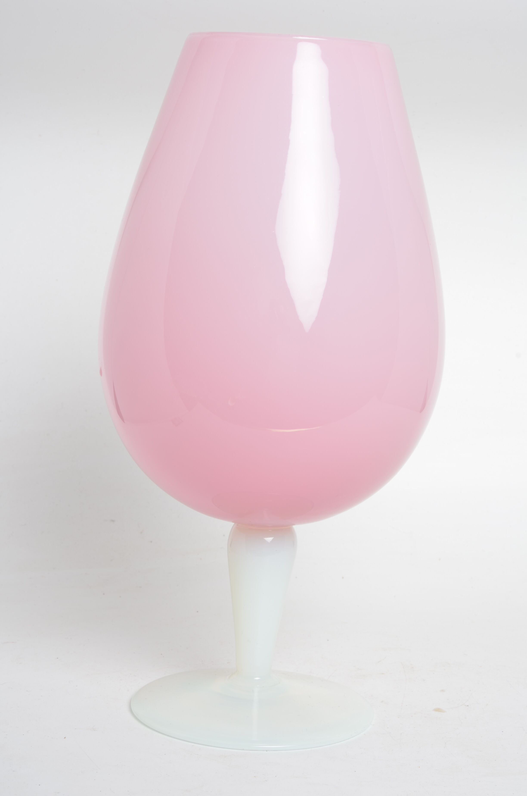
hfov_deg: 18.1
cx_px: 264
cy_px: 398
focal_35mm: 75
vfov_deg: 27.0
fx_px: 1654
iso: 100
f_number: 14
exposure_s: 1/125
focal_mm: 50
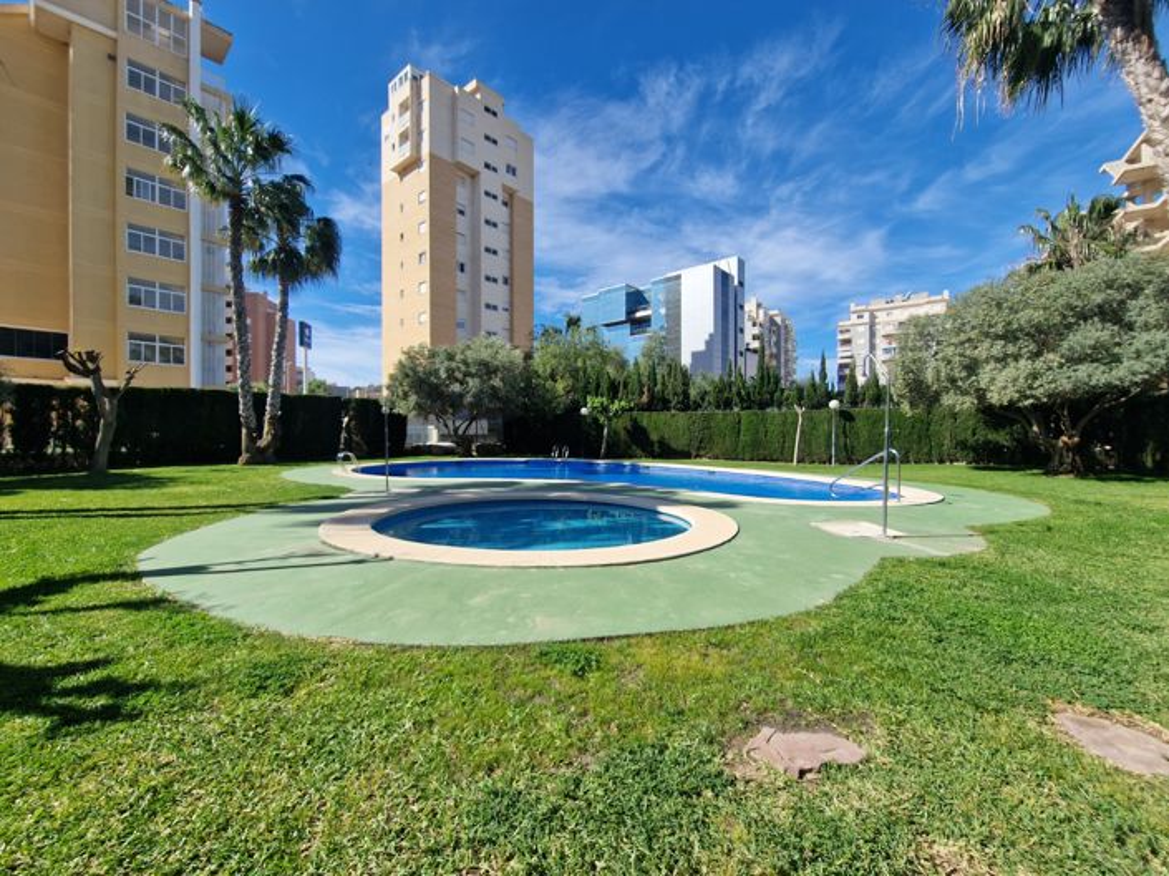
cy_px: 438
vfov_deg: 89.9
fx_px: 439
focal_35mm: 13
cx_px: 584
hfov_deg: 106.2
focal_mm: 2.2
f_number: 2.2
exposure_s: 1/2208
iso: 50
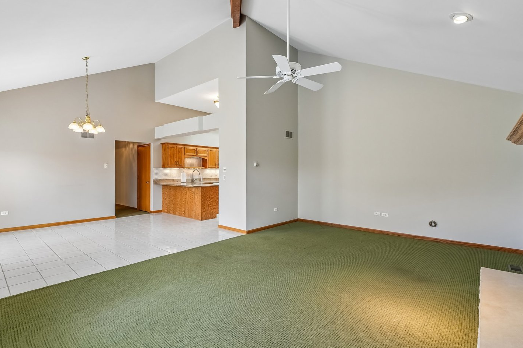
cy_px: 168
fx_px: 242
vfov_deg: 71.4
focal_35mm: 17
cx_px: 248
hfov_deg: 94.3
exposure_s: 1/80
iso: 400
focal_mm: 14.6
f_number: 4.5
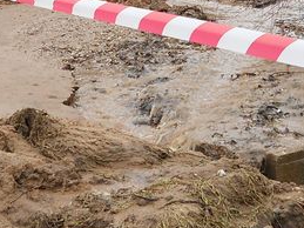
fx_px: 1001
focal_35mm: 114
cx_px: 96
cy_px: 31
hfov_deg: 17.2
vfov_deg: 12.9
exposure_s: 1/320
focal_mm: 6.72
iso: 80
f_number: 3.1
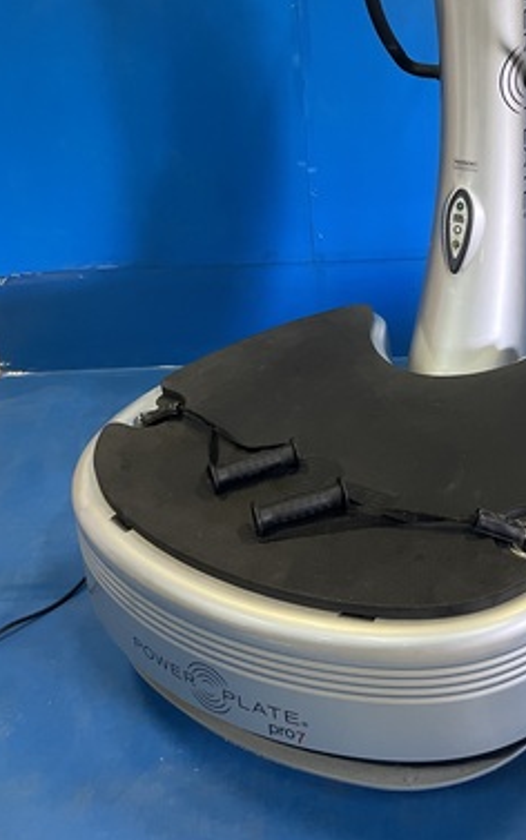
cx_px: 439
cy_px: 247
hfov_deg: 31.7
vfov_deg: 49.0
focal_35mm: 39
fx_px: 893
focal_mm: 4.2
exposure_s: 1/40
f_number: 1.6
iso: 400
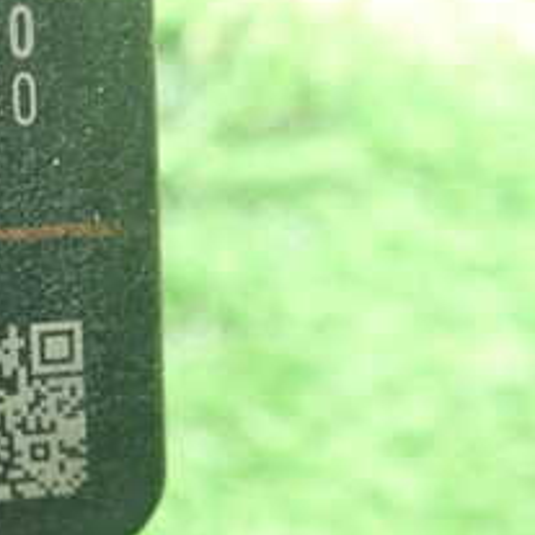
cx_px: -176
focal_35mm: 77
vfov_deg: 22.5
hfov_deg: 20.4
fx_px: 1346
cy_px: 233
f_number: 2.3
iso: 800
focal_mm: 5.5
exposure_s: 1/60
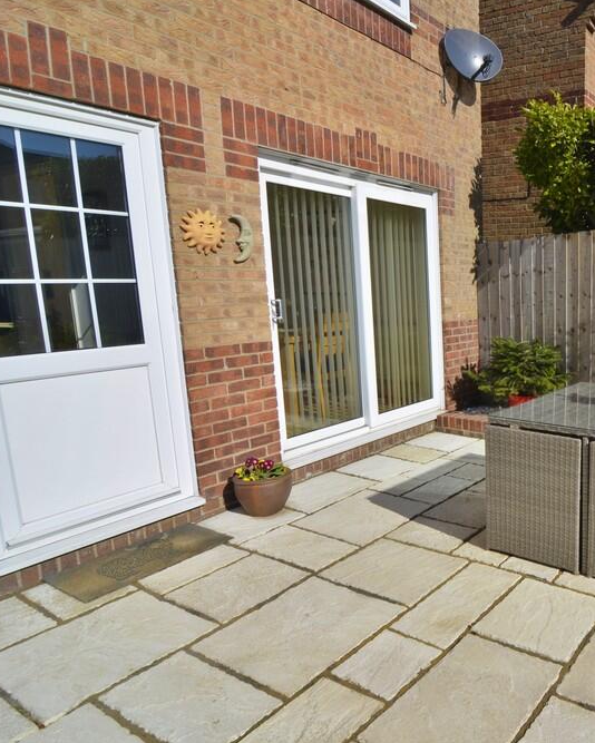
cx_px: 562
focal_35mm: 24
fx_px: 522
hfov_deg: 50.8
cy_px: 374
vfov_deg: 70.9
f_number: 8
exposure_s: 1/250
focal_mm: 11
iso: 100
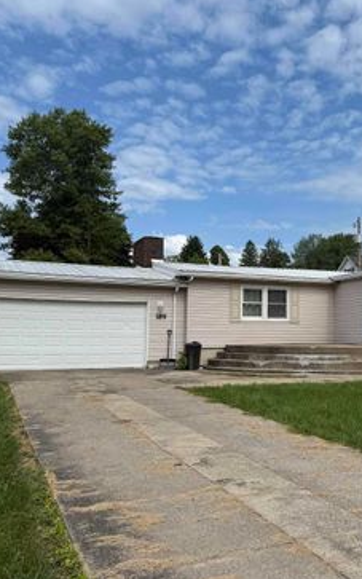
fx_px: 552
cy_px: 286
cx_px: 290
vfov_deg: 55.3
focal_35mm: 35
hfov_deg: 35.1
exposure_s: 1/6173
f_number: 1.78
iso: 80
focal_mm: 6.76
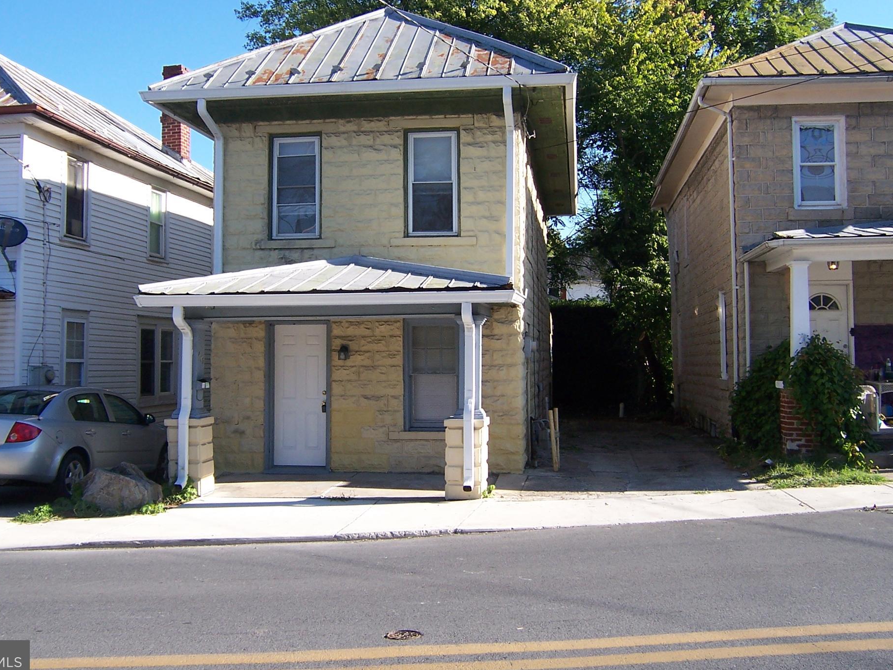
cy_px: 305
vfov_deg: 38.6
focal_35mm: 37
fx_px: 954
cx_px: 408
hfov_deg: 50.1
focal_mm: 5.5
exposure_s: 1/350
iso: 80
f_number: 3.4
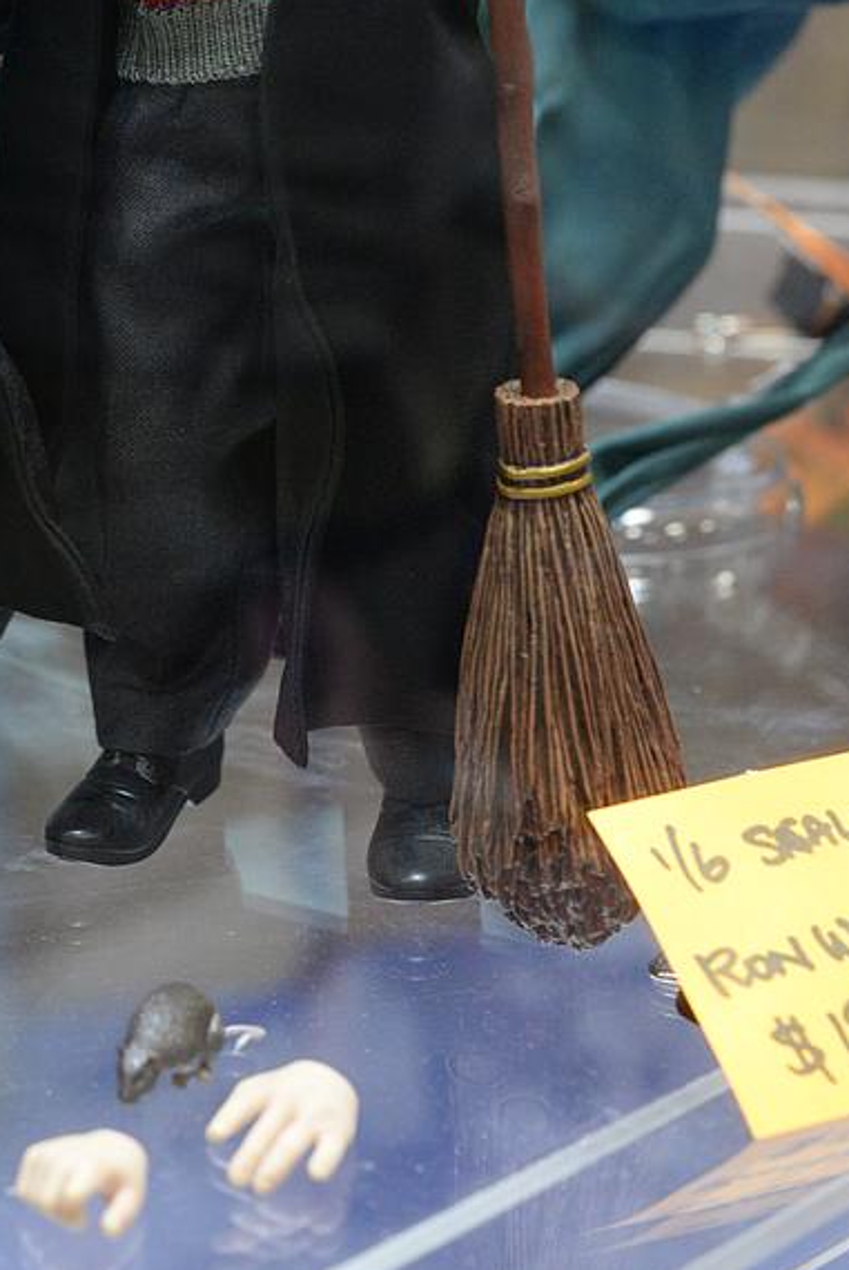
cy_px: 102
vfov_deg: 19.1
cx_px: -9
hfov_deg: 12.9
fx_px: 3707
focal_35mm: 105
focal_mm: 50
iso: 3200
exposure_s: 1/100
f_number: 5.6
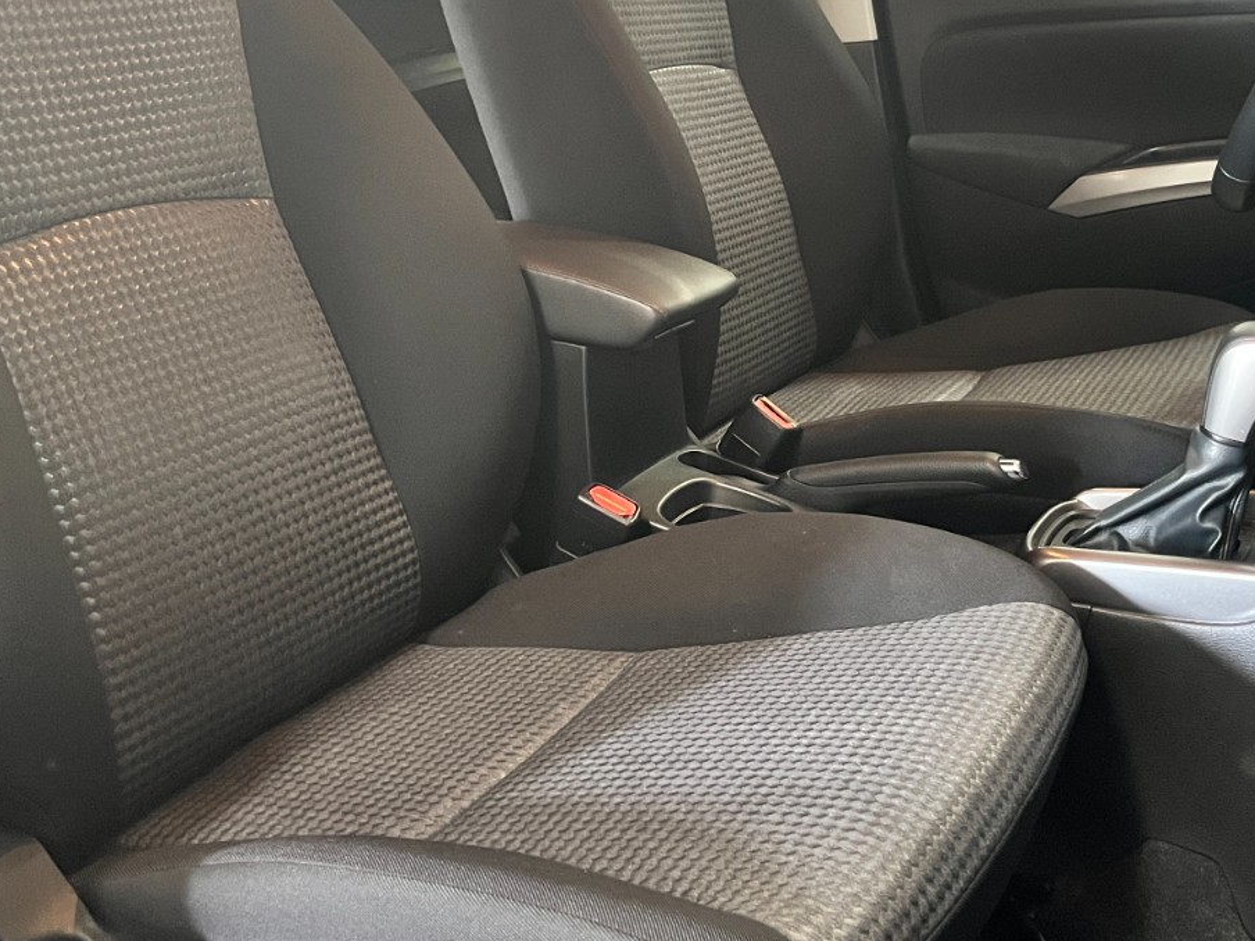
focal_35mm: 46
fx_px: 1668
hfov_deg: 41.2
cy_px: 265
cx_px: 704
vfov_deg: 31.1
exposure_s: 1/33
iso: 500
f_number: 1.6
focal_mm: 5.1
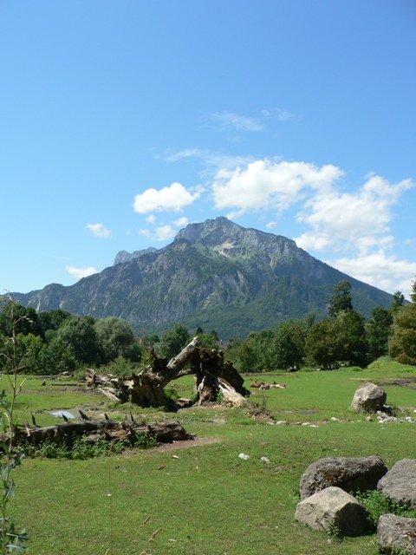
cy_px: 278
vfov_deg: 51.4
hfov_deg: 39.7
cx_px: 208
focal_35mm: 36
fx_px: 577
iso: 80
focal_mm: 6
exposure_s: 1/1000
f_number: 2.8
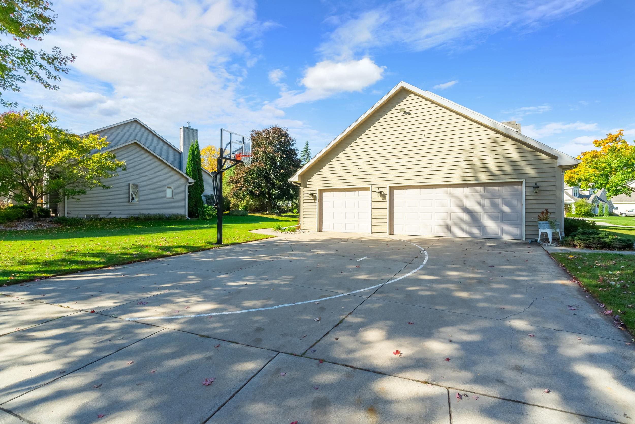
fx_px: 282
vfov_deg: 73.8
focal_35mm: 16
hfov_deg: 96.7
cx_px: 318
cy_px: 212
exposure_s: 1/1600
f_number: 11
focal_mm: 16
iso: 640
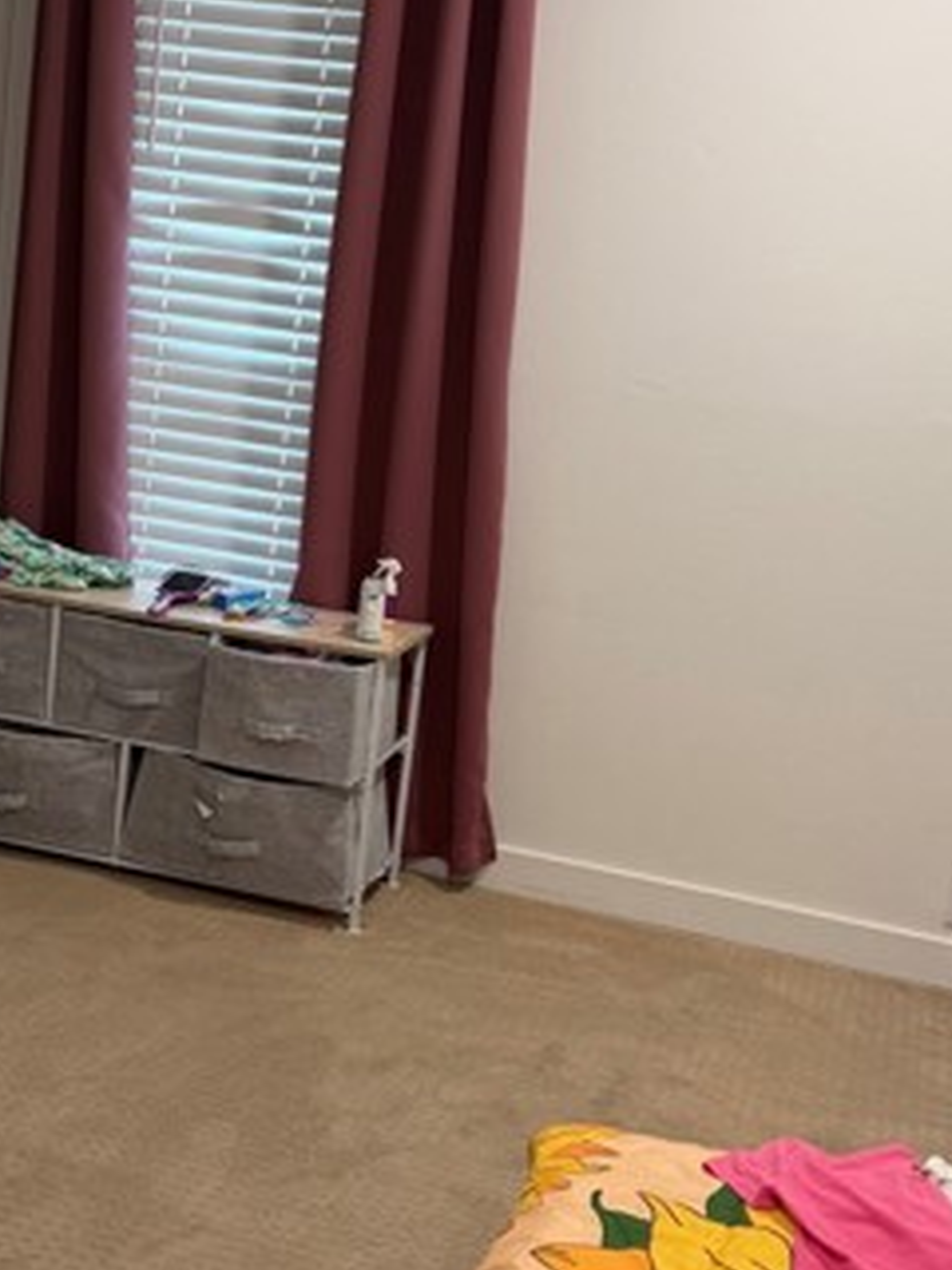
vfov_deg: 39.7
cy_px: 655
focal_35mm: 48
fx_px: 1760
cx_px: 381
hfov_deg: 30.2
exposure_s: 1/60
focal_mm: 6.76
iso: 160
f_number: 1.78
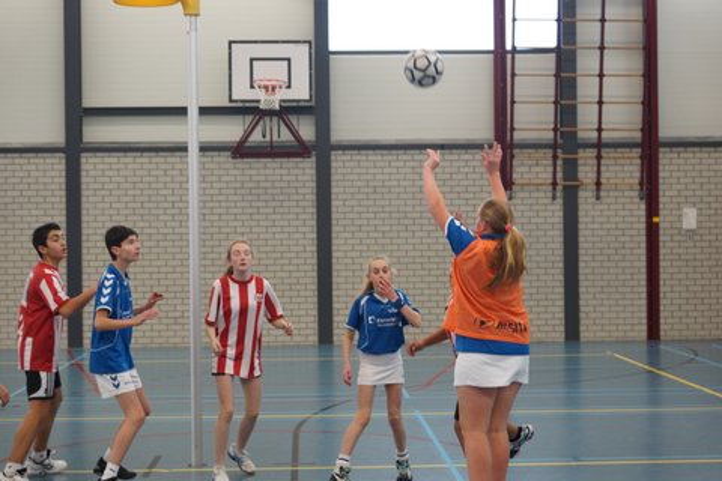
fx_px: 1504
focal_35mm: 75
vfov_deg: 18.2
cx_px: 361
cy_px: 240
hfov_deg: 27.0
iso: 1000
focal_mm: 50
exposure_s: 1/200
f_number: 3.2
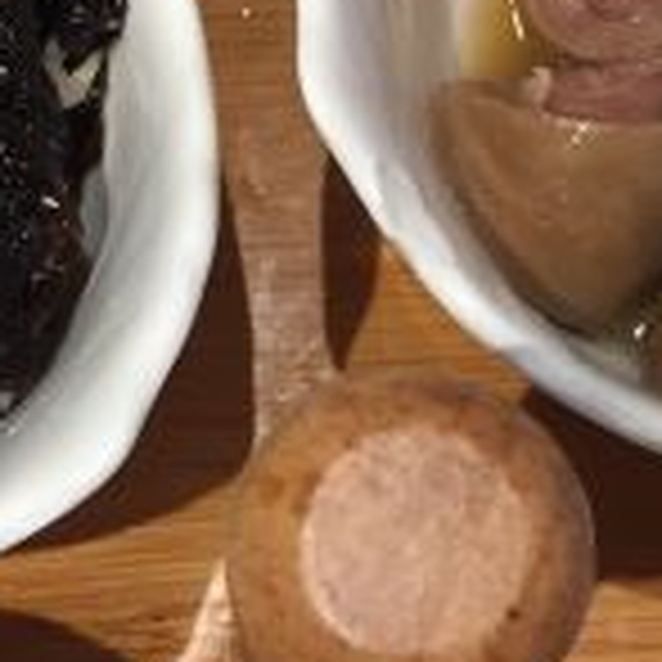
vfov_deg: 14.1
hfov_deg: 14.3
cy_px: 682
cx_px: 378
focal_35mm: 122
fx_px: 2640
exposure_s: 1/33
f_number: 2.2
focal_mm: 4.15
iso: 40
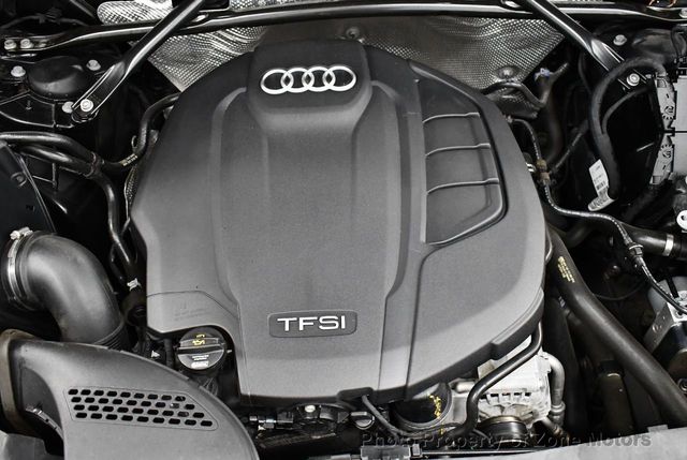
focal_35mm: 36
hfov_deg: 53.1
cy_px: 230
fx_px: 688
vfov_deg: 37.0
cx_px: 344
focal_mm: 18
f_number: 3.5
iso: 3200
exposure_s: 1/100
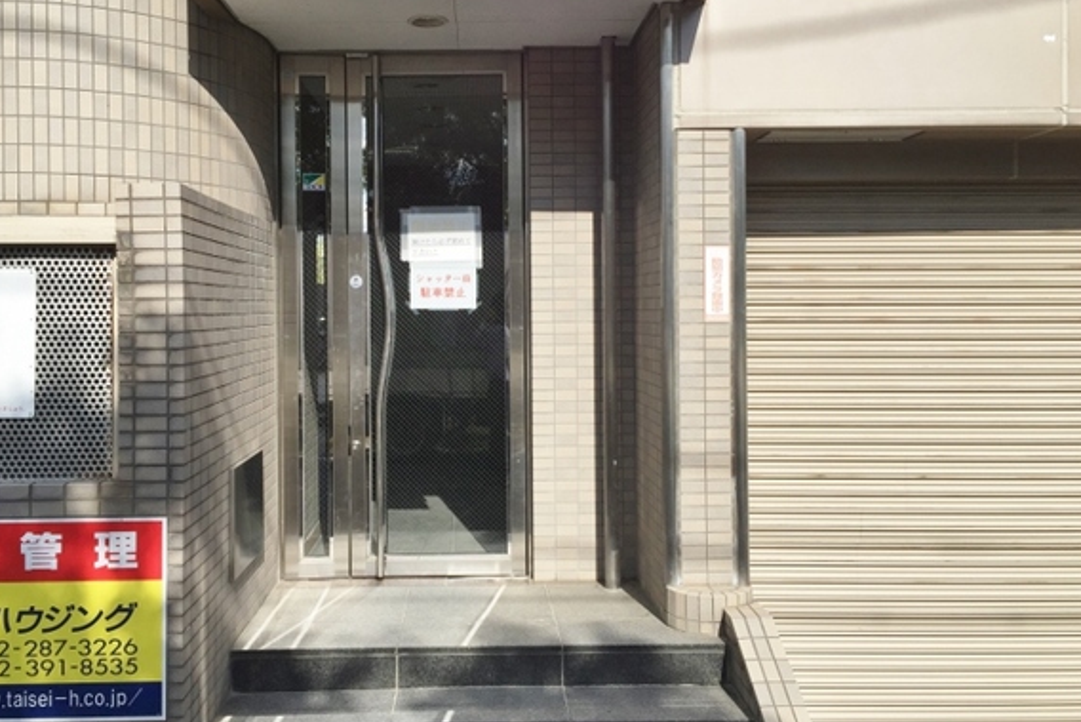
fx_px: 1021
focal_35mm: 34
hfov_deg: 55.6
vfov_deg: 38.8
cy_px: 318
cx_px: 478
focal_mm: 4.15
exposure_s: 1/2326
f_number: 2.2
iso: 32
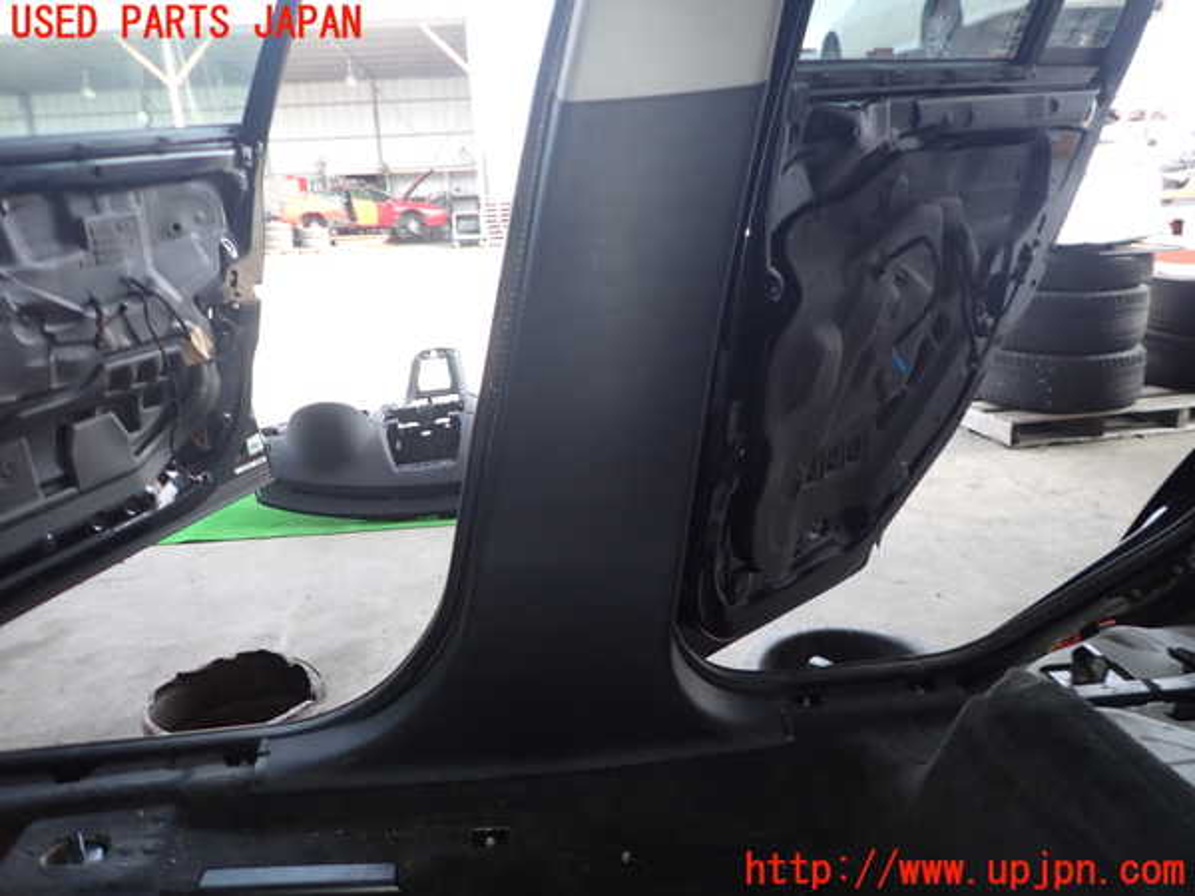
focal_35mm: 25
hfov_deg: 69.4
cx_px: 598
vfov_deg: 54.9
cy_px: 448
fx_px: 863
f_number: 5.6
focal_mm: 4.5
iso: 200
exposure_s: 1/30
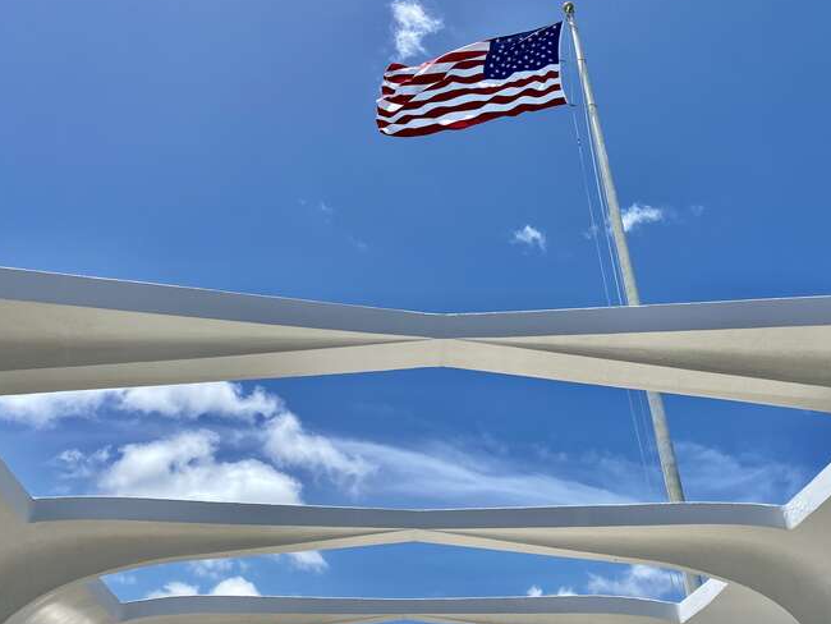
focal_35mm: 32
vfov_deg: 44.2
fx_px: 768
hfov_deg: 56.7
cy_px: 324
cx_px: 445
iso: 32
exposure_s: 1/4274
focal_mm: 4.25
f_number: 1.8
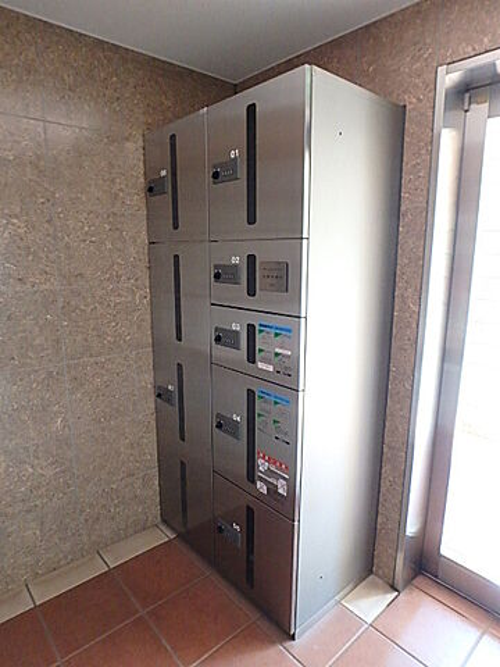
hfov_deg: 63.4
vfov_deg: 79.0
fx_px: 404
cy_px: 334
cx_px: 250
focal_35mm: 21
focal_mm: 3.7
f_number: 3.5
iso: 800
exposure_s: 1/20
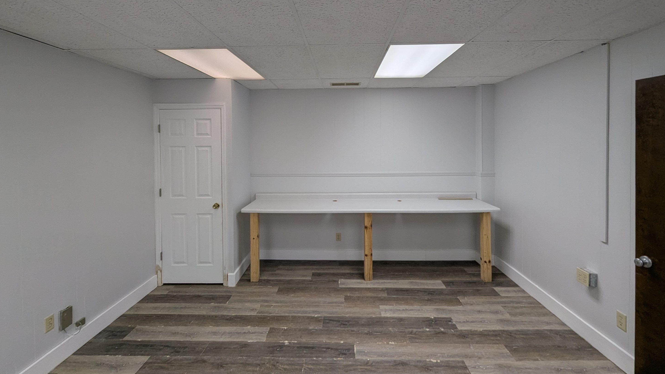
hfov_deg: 103.0
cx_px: 331
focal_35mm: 15
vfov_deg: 69.4
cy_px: 140
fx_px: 265
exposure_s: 1/120
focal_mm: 1.95
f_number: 2.2
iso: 51
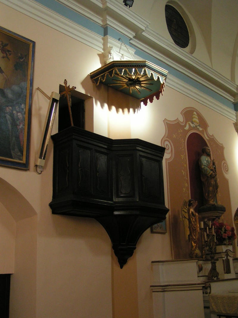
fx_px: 348
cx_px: 119
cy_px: 159
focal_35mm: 38
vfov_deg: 49.0
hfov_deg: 37.7
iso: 200
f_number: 2.8
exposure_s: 1/30
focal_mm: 5.8
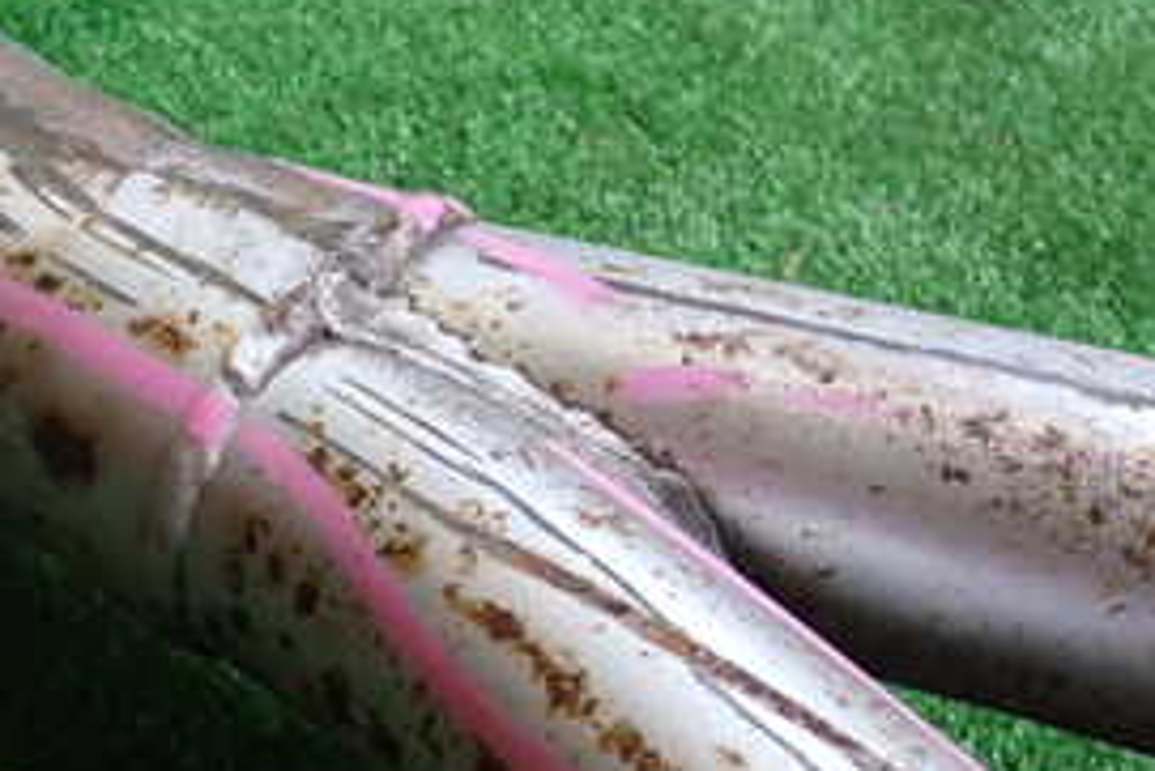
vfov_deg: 19.7
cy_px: 319
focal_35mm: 69
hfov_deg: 29.1
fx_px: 2215
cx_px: 426
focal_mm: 5.4
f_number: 2.3
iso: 200
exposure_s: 1/125
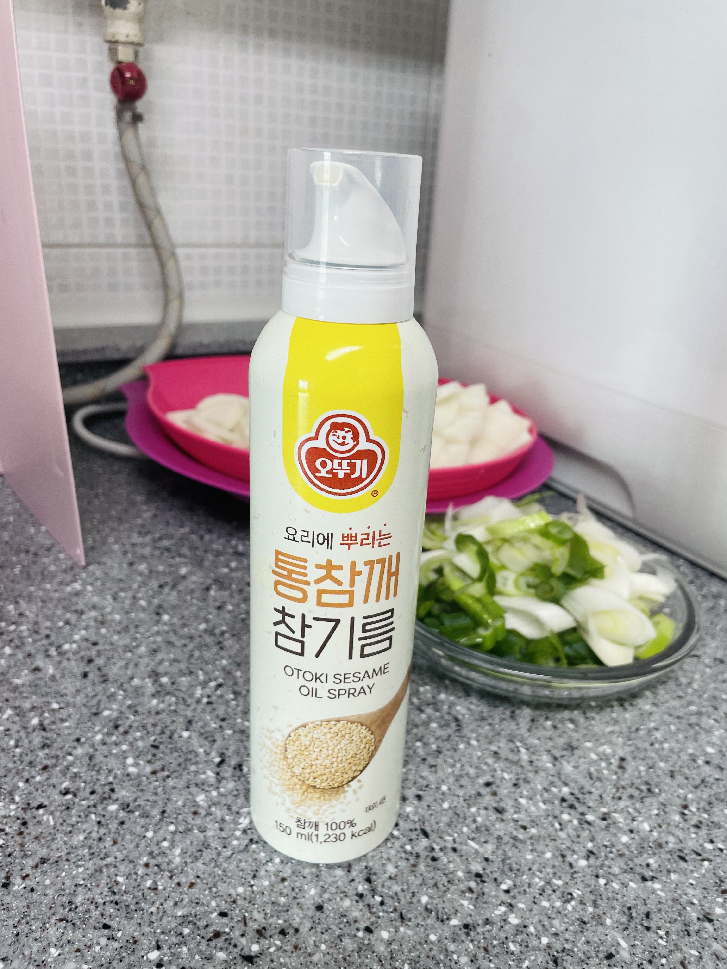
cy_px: 484
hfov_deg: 53.1
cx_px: 364
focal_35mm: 26
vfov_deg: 67.3
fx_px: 728
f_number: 1.6
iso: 80
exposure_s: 1/120
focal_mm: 4.2
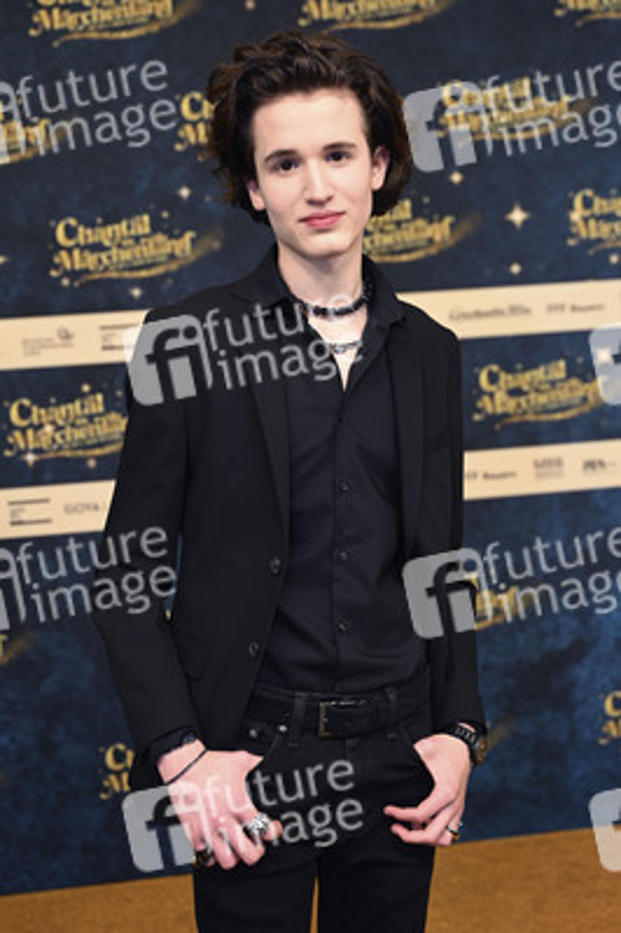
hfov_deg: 31.1
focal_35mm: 43
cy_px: 466
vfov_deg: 45.5
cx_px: 310
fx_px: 1114
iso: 250
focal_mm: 43
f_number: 2.8
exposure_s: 1/160
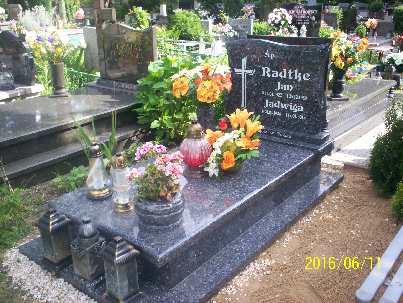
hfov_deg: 51.4
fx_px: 419
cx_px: 202
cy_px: 152
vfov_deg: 39.7
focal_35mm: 36
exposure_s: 1/98.2
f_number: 4.5
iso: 100
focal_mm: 6
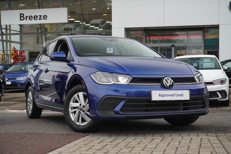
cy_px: 77
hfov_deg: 34.2
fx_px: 375
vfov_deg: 23.1
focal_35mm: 58
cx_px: 116
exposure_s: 1/200
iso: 500
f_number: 5.6
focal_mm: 39
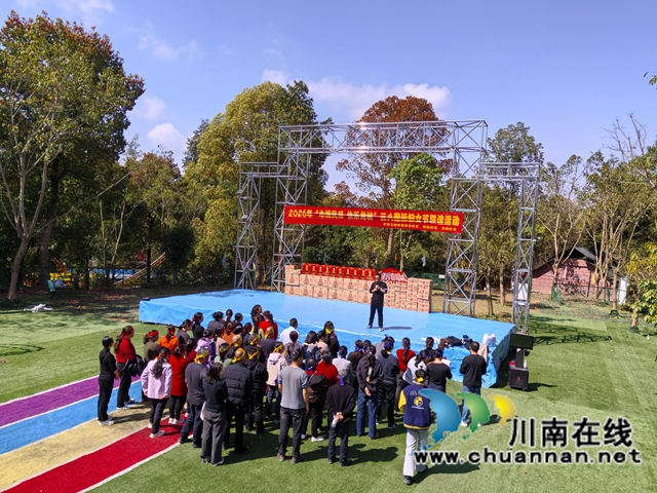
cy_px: 246
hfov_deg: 65.3
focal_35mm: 27
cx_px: 328
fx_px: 512
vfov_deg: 51.4
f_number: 1.9
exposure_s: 1/3021
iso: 50
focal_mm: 5.52
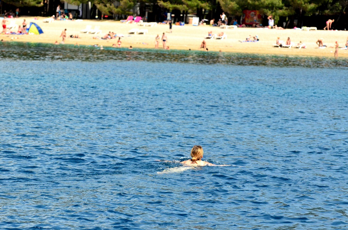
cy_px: 115
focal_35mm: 183
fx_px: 1765
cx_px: 174
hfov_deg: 11.3
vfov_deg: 7.5
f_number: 6.3
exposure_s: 1/8000
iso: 2000
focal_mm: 122
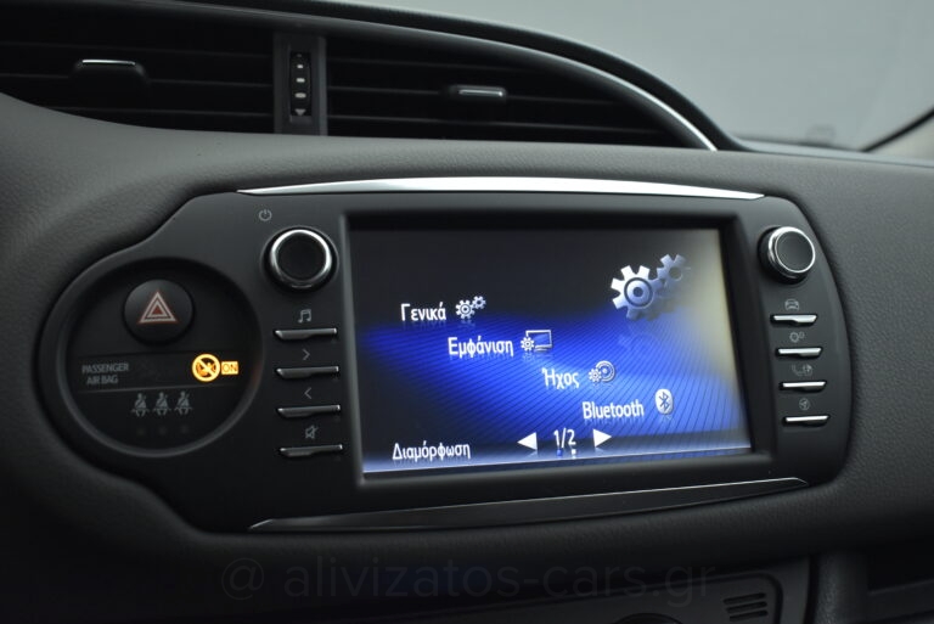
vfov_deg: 35.5
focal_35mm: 38
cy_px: 312
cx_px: 467
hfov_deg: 51.3
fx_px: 973
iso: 1600
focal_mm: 25
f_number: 4
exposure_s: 1/125
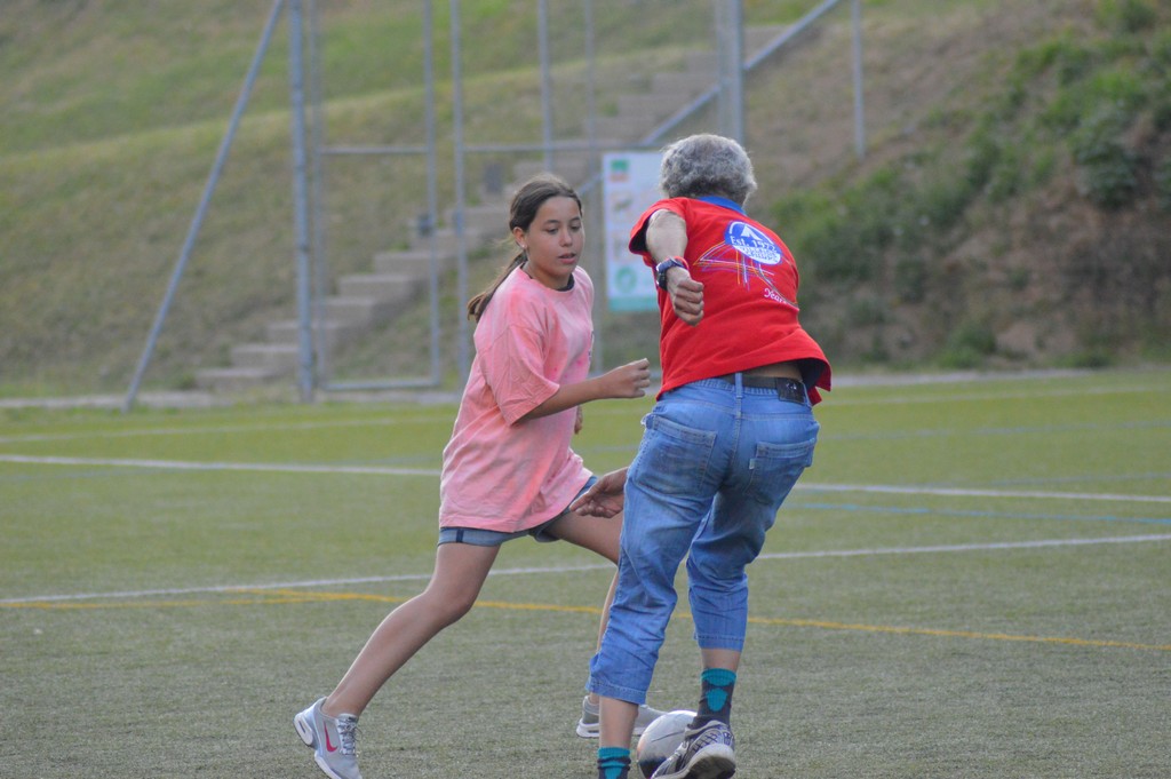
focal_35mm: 278
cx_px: 586
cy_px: 390
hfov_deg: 7.4
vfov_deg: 4.9
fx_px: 9019
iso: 3200
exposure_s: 1/2000
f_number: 4.5
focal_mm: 185
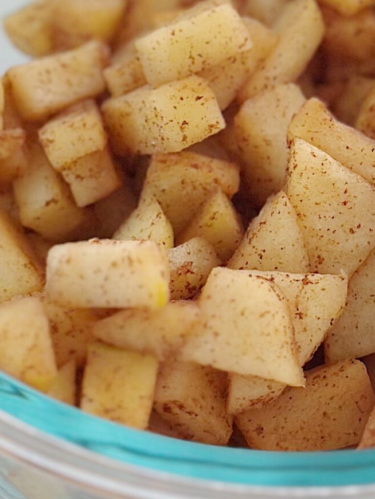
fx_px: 2035
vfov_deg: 13.8
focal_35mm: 141
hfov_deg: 10.5
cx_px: 306
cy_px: 12
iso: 250
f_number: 1.78
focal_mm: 6.86
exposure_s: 1/60
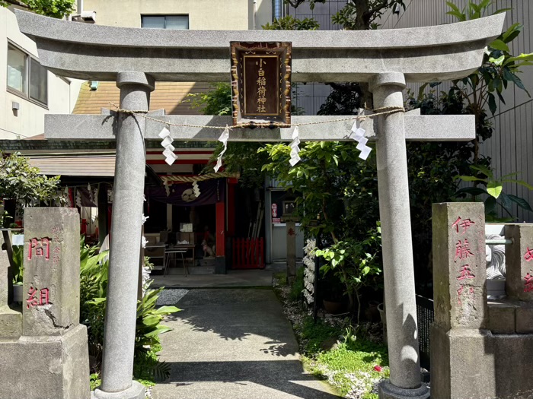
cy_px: 200
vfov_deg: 53.1
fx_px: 400
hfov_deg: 67.3
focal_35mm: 26
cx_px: 266
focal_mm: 5.96
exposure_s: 1/1027
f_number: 1.6
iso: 50
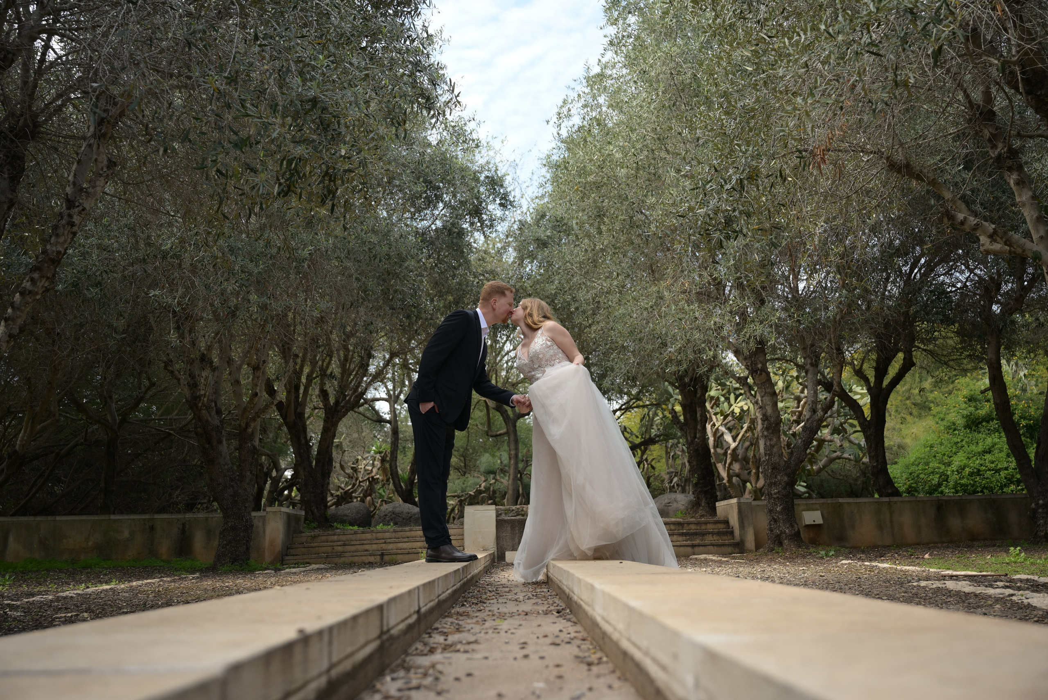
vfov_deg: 40.6
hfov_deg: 57.9
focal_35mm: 32
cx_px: 524
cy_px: 350
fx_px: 946
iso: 125
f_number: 3.5
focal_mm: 32.5
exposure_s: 1/500
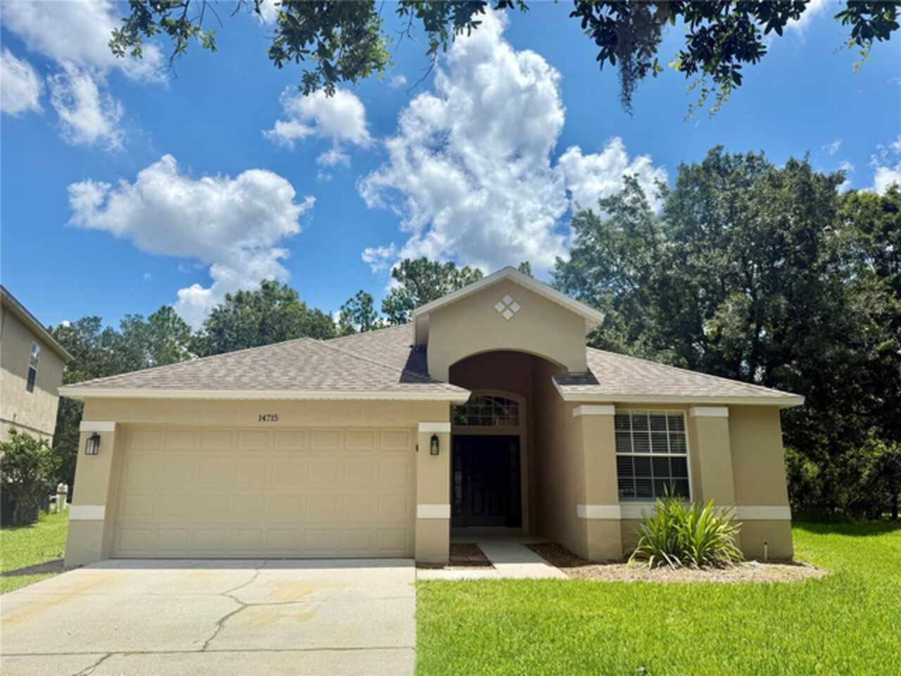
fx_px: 625
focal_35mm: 24
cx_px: 450
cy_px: 338
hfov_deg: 71.6
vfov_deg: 56.8
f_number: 1.78
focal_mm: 6.76
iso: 80
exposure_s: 1/6711
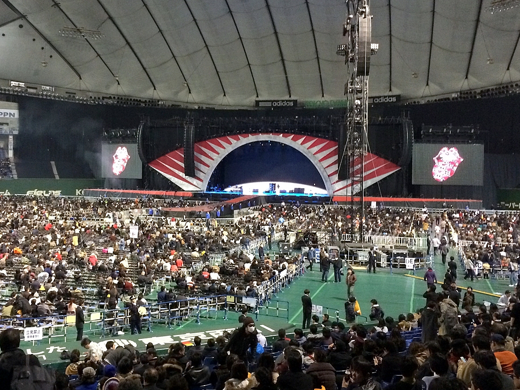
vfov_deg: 35.1
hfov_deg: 45.6
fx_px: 616
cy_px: 170
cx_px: 214
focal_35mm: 41
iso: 320
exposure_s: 1/15
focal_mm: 4.12
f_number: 2.2
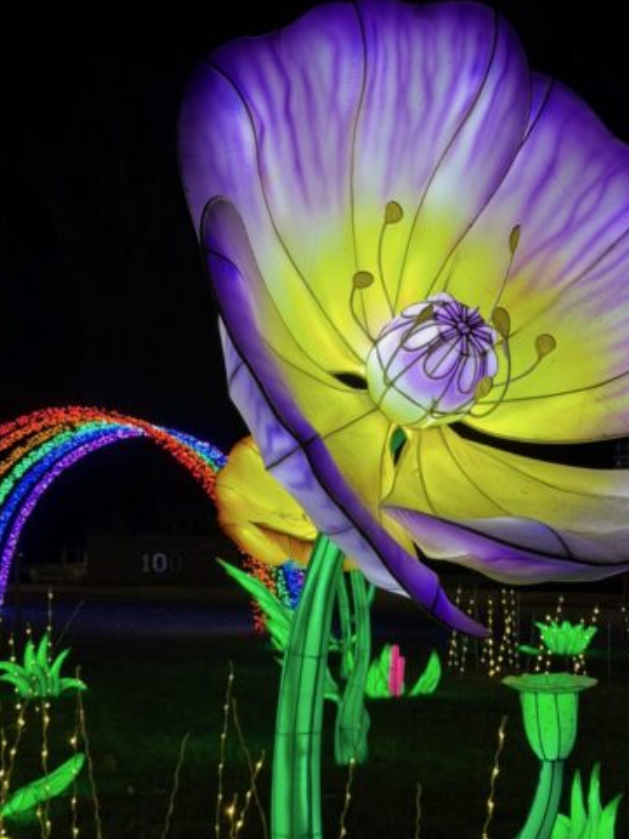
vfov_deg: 28.4
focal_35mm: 68
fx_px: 1649
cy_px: 547
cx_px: 315
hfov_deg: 21.6
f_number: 1.78
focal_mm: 6.76
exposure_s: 1/60
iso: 64
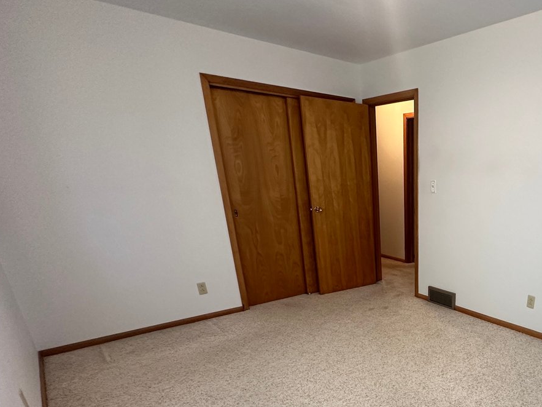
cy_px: 318
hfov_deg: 65.2
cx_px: 433
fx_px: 376
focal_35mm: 24
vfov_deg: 53.5
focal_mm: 2.22
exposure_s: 1/120
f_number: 2.2
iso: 320
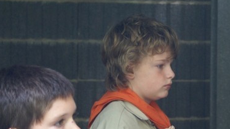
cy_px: 111
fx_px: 1129
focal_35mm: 185
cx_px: 213
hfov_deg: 11.6
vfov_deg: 6.5
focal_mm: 55
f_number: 5.6
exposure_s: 1/50
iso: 400
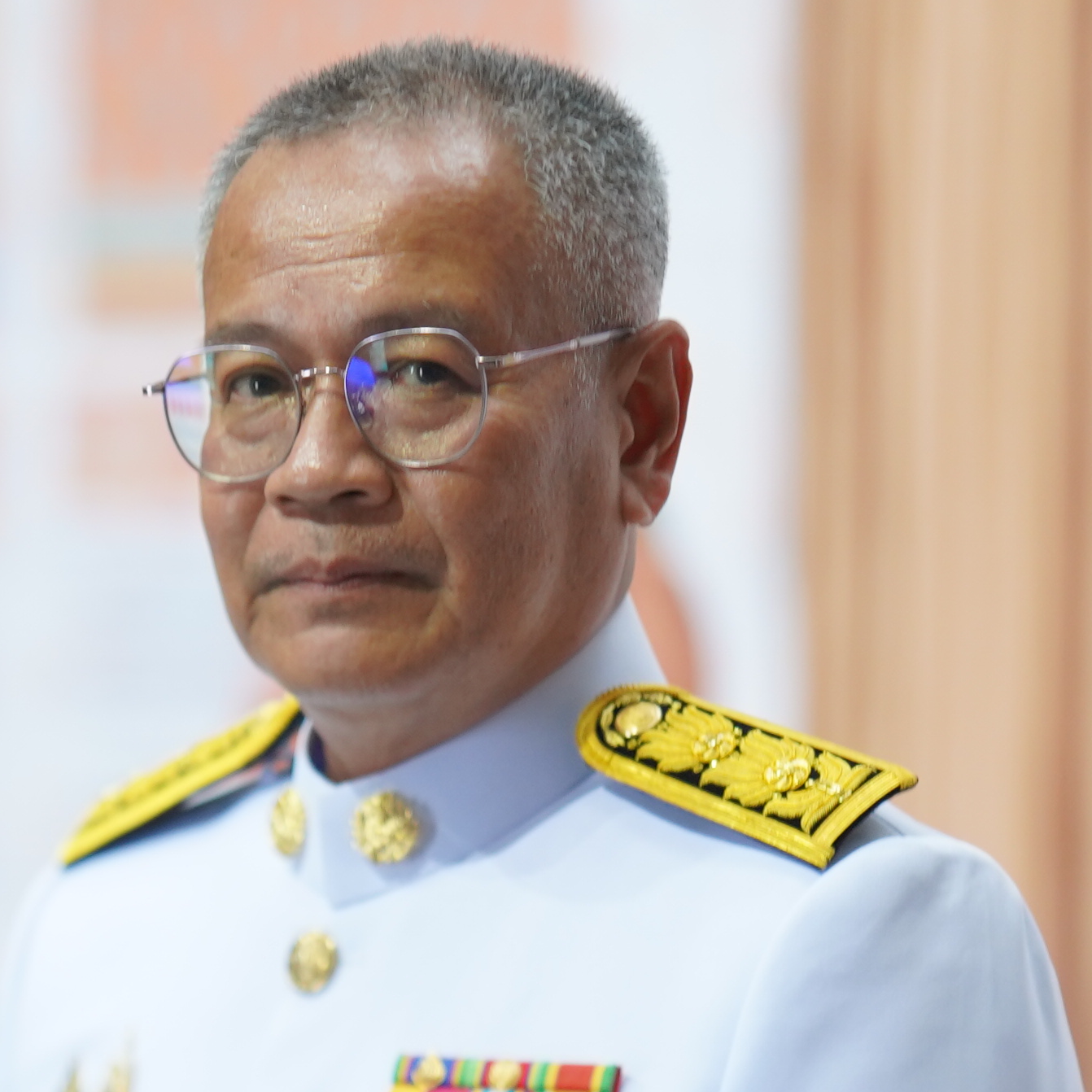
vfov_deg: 5.4
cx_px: 139
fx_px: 11528
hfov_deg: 5.4
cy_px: 1230
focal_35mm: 323
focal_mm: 85
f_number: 1.4
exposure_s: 1/200
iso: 400
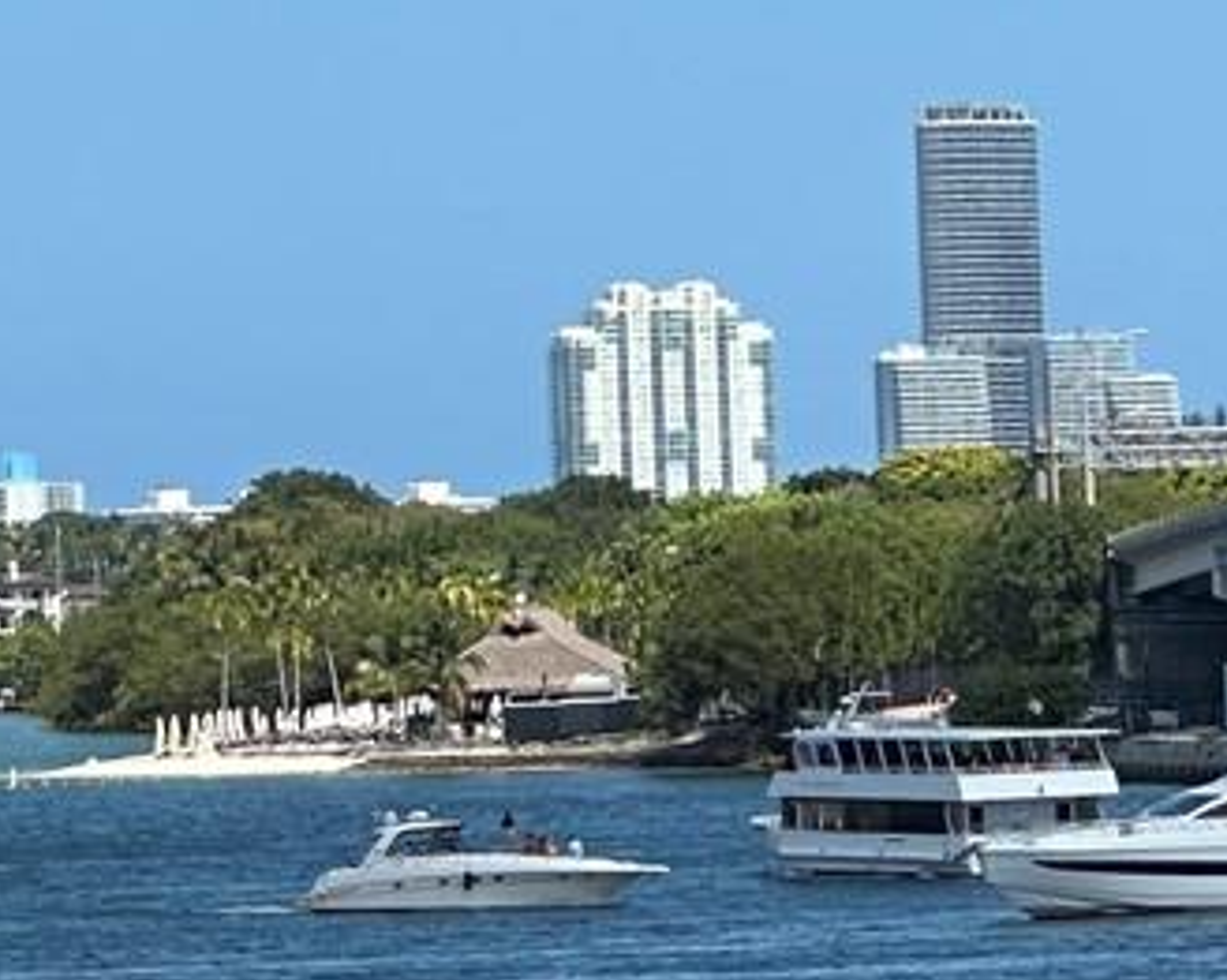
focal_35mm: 367
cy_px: 655
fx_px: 13319
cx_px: 580
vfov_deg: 4.2
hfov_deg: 5.3
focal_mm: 9
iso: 32
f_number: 2.8
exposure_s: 1/927
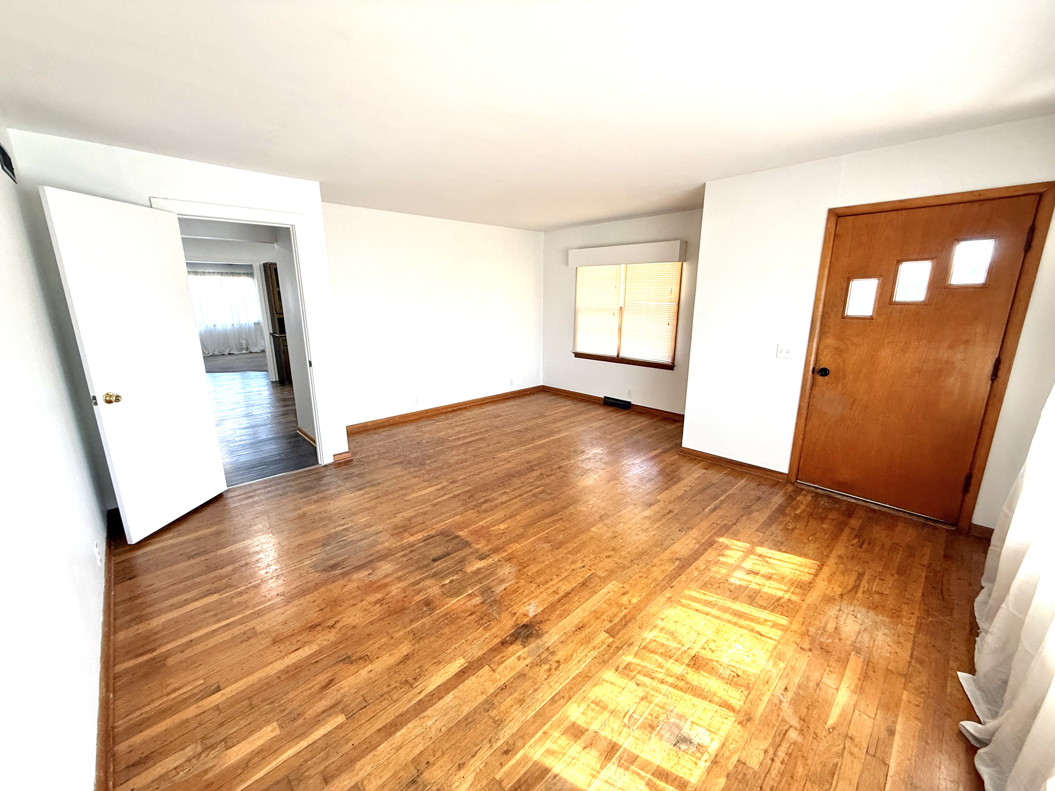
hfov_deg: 102.1
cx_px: 528
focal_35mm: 14
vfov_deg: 85.7
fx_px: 427
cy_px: 396
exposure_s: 1/99
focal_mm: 2.22
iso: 160
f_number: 2.2
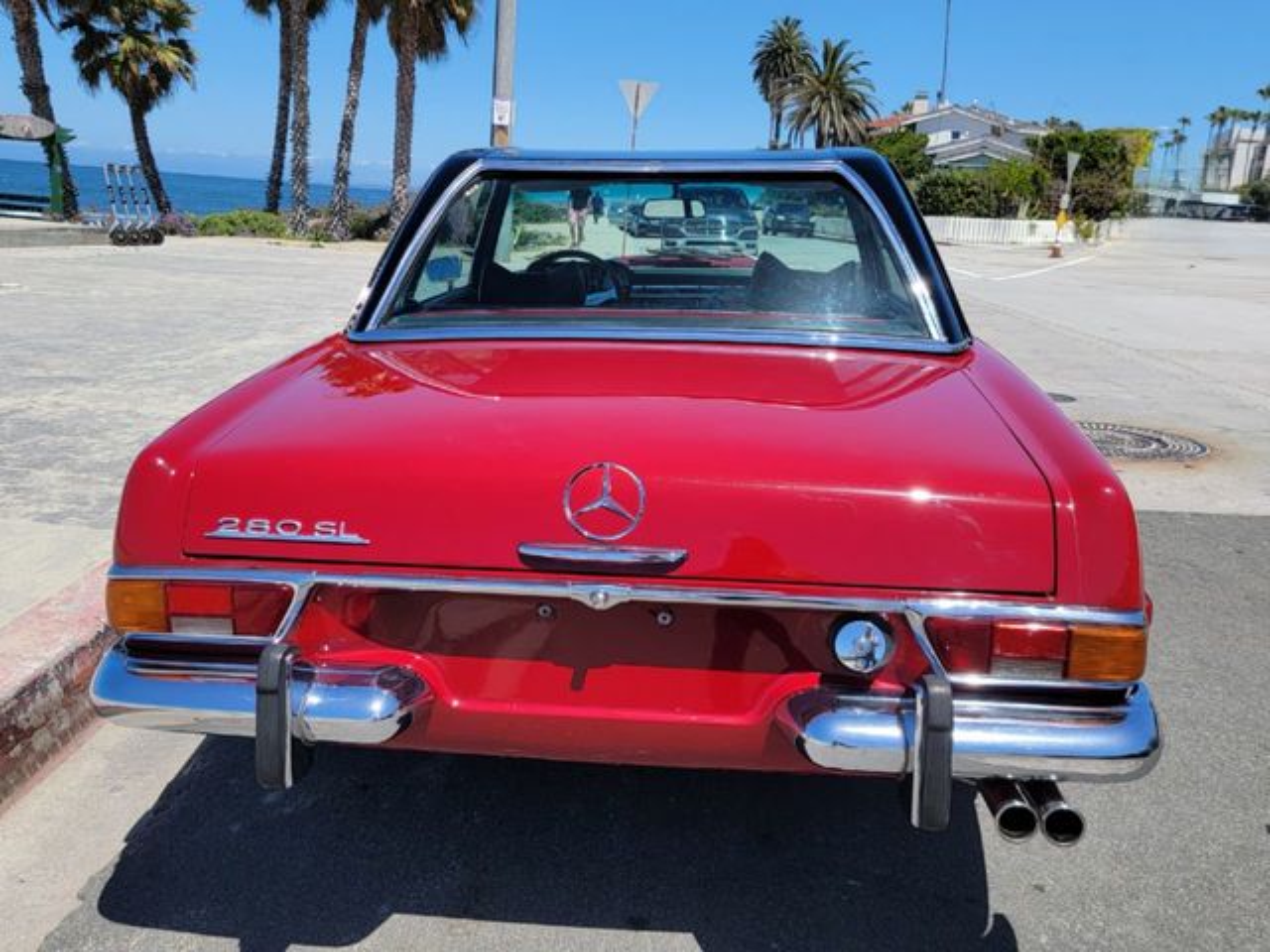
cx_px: 635
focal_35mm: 24
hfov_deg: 71.6
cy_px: 476
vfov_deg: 56.8
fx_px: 881
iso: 16
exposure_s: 1/1111
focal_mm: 6.7
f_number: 1.8
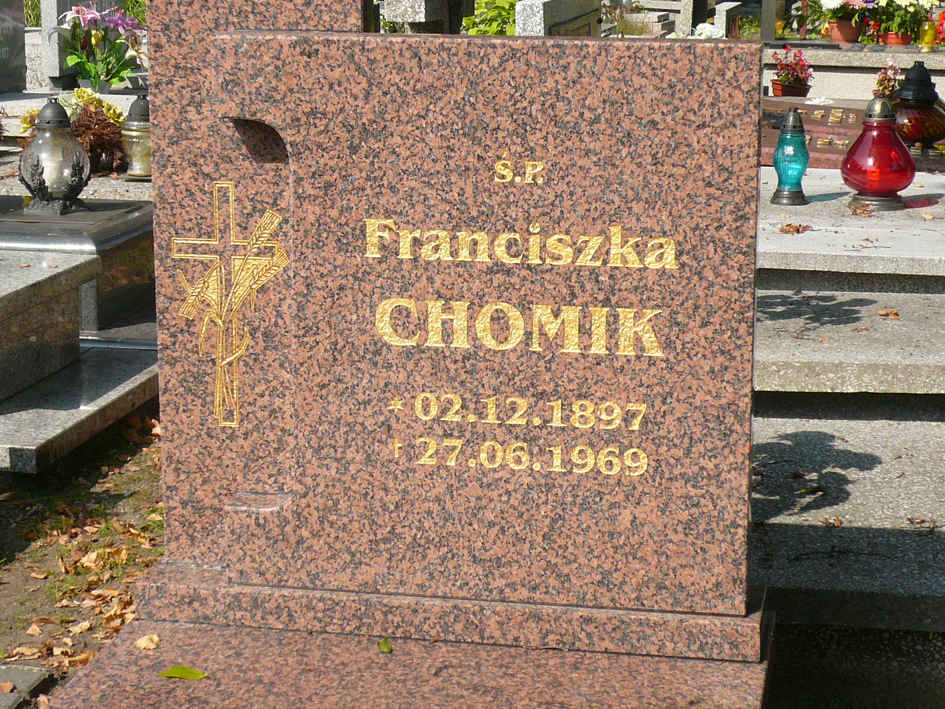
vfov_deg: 18.4
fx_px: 2184
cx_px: 472
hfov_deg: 24.4
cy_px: 354
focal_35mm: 80
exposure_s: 1/640
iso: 100
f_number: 3.8
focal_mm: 8.8
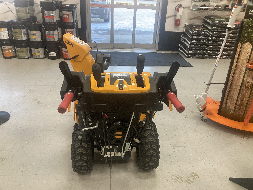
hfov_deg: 63.4
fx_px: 205
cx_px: 126
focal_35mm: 28
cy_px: 95
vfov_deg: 49.7
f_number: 1.8
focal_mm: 3.99
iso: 125
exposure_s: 1/60
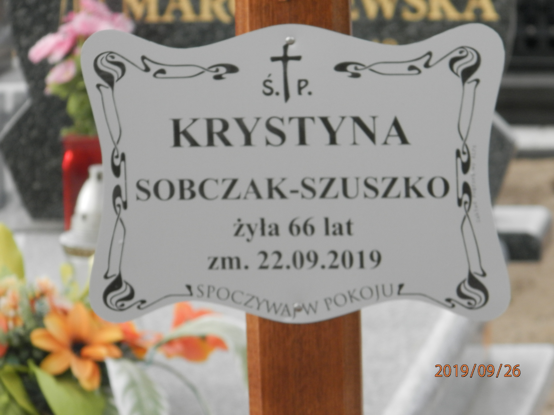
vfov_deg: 6.6
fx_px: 3585
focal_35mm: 224
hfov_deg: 8.8
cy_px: 208
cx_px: 277
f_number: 5.4
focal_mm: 40
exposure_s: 1/200
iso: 125
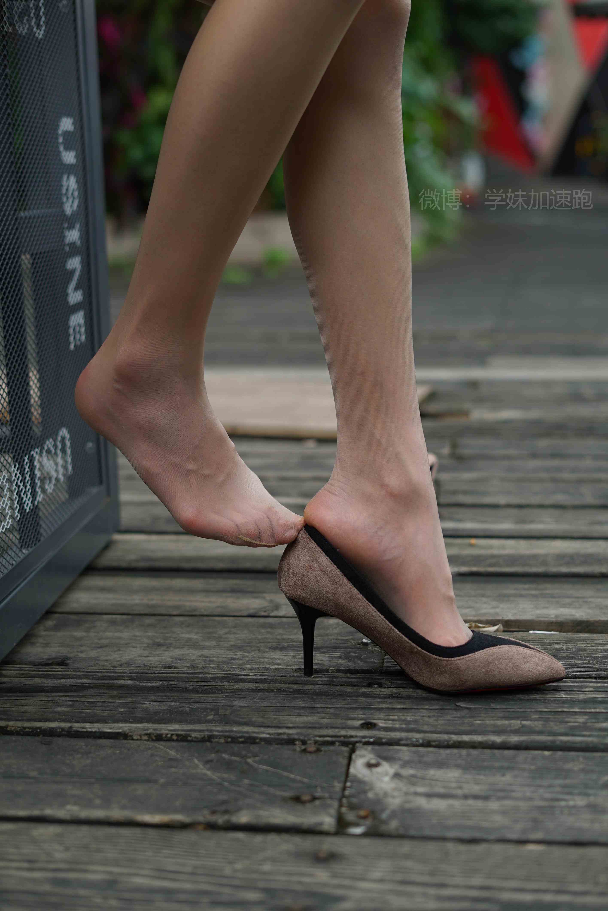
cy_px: 456
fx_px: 1265
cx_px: 304
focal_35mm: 50
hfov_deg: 27.0
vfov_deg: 39.6
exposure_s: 1/250
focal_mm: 50
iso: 64
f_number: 2.8
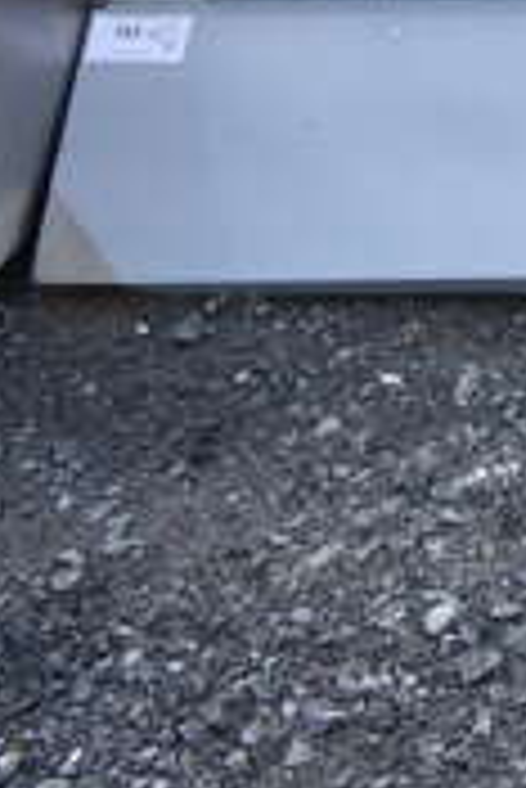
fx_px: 2056
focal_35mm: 94
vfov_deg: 21.3
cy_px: 135
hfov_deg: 11.8
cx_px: 1268
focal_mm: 18
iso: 100
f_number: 5.6
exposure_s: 1/125
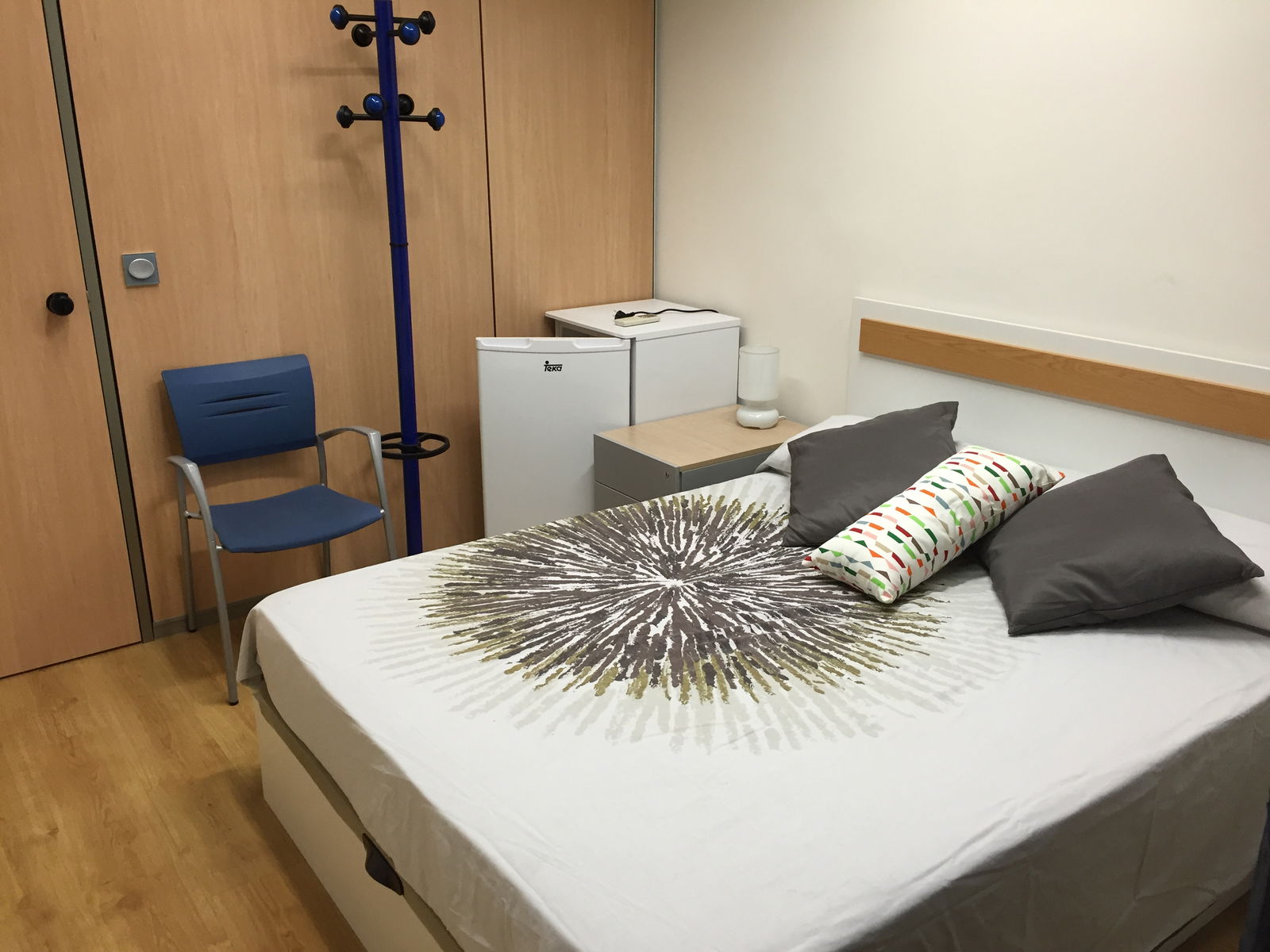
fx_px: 1064
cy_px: 476
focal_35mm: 29
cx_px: 635
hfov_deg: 61.7
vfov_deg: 48.2
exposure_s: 1/33
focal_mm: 4.15
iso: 64
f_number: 2.2
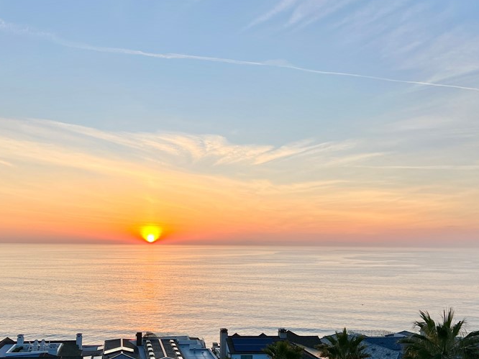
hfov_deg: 46.4
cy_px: 231
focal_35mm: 40
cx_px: 177
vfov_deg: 35.7
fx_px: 553
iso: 50
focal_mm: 5.7
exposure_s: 1/1238
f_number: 1.5
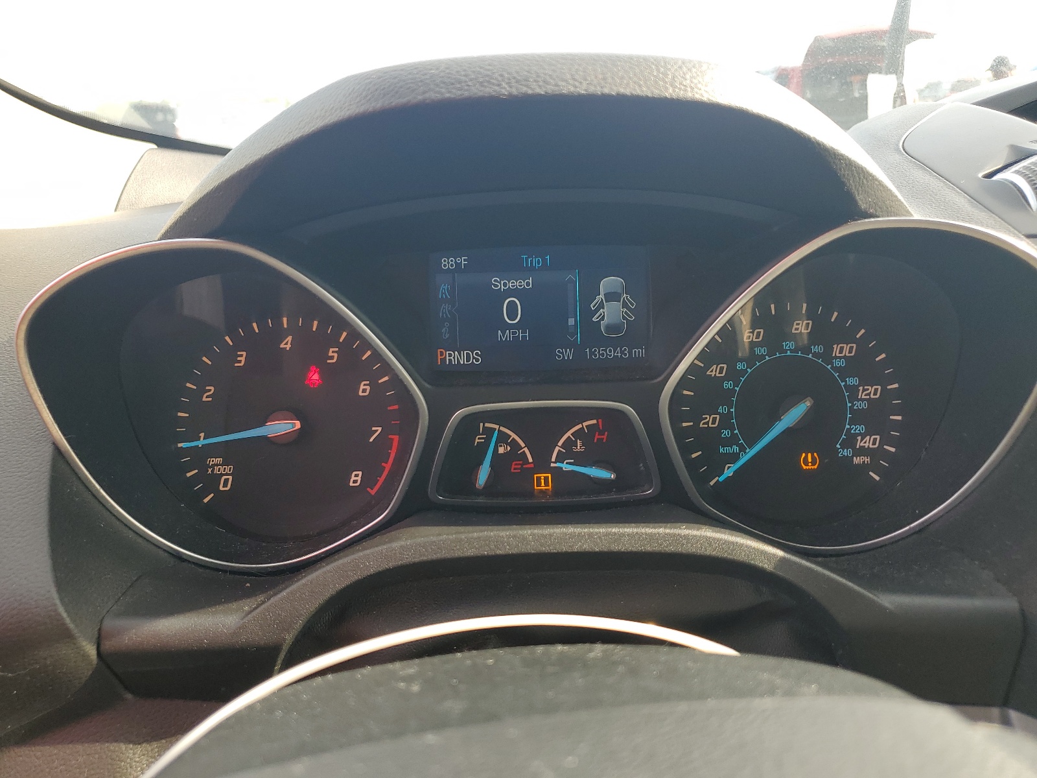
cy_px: 389
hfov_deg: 67.3
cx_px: 518
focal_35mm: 26
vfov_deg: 53.1
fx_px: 779
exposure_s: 1/256
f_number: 1.5
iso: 50
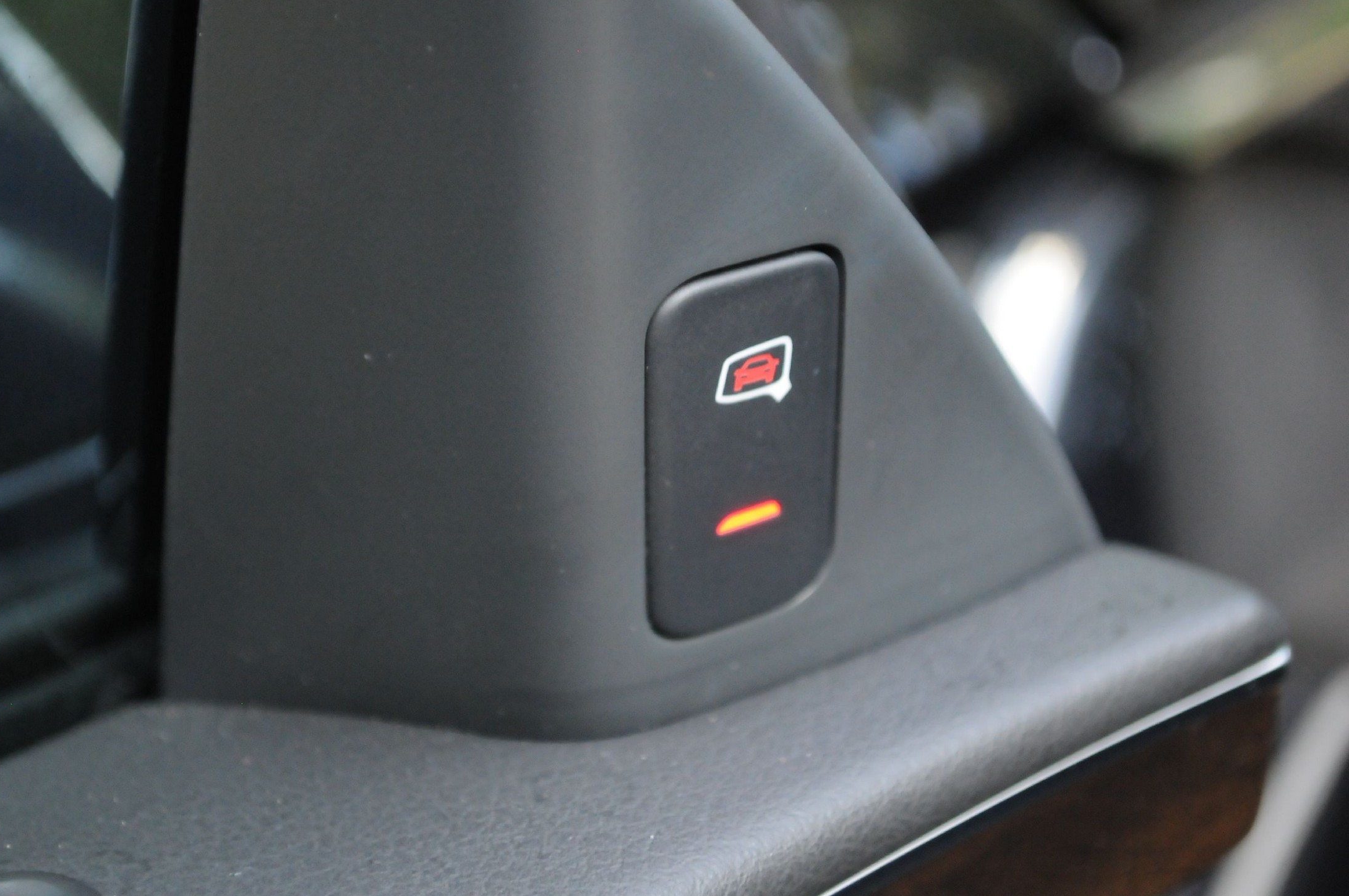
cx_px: 589
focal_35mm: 95
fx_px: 3540
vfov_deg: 14.4
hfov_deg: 21.6
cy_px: 384
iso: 2000
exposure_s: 1/60
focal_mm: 55
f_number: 5.6
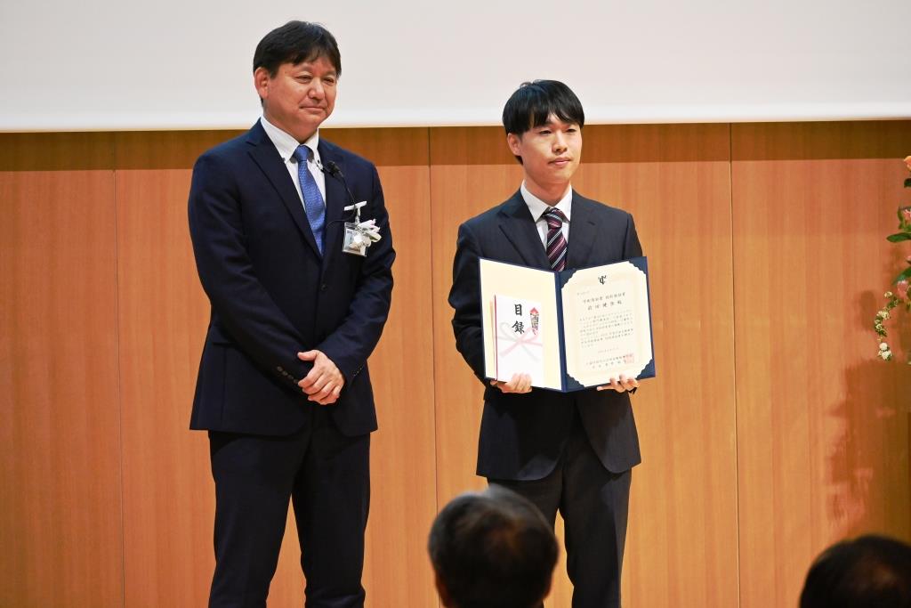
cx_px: 456
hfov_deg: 11.4
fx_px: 4555
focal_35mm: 180
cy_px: 304
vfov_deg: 7.6
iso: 5000
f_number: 5.3
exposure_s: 1/60
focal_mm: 120
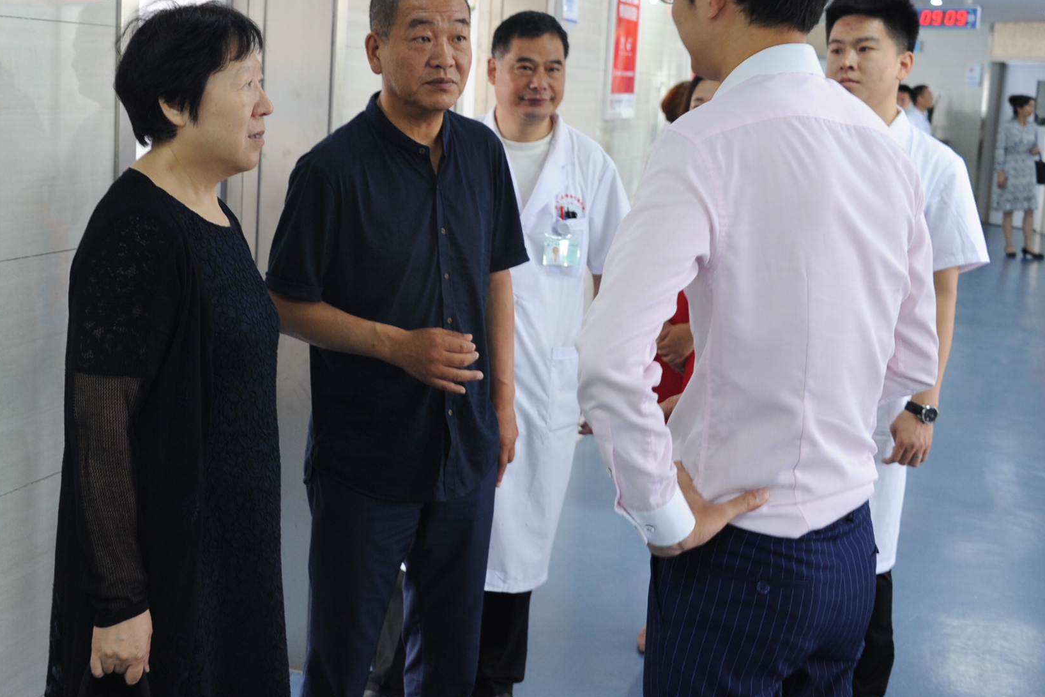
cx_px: 438
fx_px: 1509
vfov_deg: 25.9
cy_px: 247
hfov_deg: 38.1
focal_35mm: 52
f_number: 5.6
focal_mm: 40
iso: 1250
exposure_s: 1/25
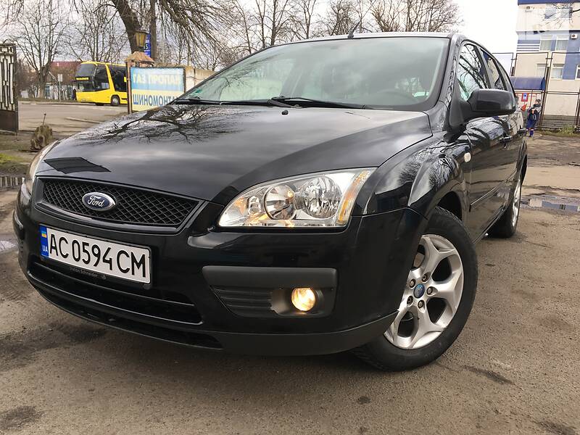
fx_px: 486
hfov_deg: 61.7
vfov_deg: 48.2
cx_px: 290
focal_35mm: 29
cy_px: 218
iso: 25
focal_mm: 4.2
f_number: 2.2
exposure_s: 1/178
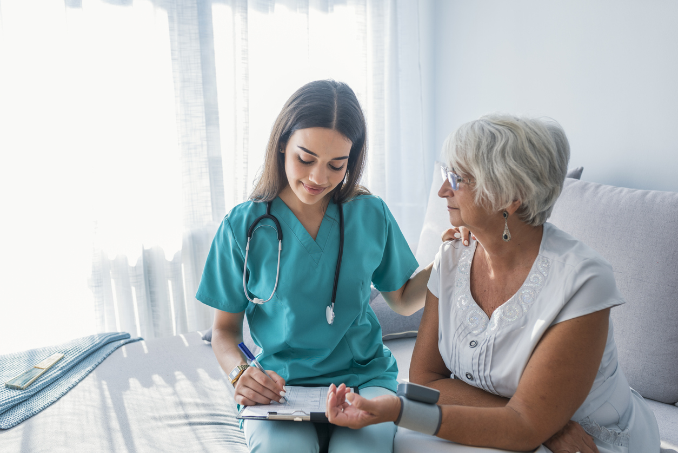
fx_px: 659
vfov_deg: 37.9
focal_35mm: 35
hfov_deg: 54.4
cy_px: 226
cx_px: 339
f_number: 3.2
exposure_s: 1/160
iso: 125
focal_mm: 35
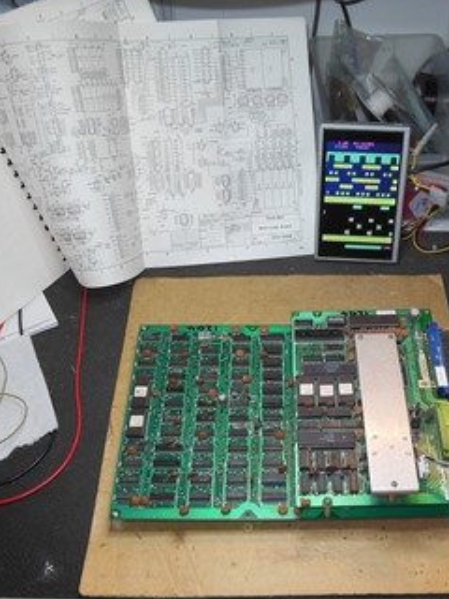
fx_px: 605
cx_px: 316
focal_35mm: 35
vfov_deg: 52.6
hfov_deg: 40.0
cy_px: 296
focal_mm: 4.5
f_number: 3.2
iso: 125
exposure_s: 1/30
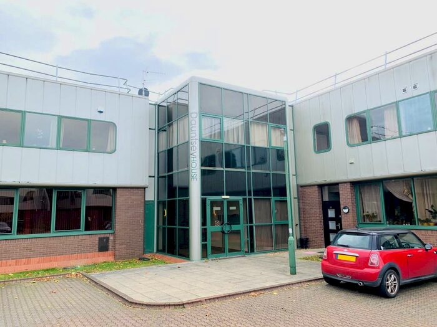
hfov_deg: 67.3
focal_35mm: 26
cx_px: 218
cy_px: 164
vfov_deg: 53.1
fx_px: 328
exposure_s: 1/243
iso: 25
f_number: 1.8
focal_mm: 4.25
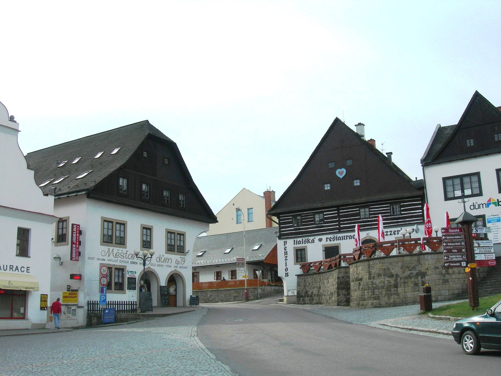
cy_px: 188
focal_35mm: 38
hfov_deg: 49.0
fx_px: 550
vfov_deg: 37.7
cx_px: 250
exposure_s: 1/403
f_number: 4.8
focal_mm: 7.8
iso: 50
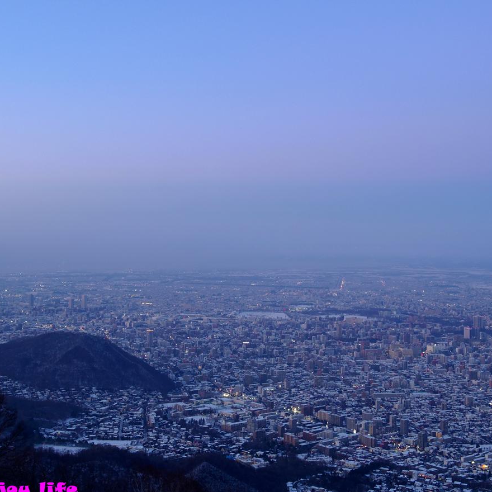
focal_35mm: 47
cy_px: 251
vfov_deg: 36.1
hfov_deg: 36.1
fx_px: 756
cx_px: 234
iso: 100
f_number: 6.3
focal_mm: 8.5
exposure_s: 1/1.67
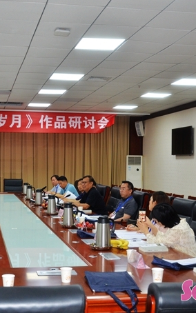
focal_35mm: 51
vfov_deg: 39.6
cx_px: 52
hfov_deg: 25.1
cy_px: 157
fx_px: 436
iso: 560
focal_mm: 22
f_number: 3.8
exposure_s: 1/60
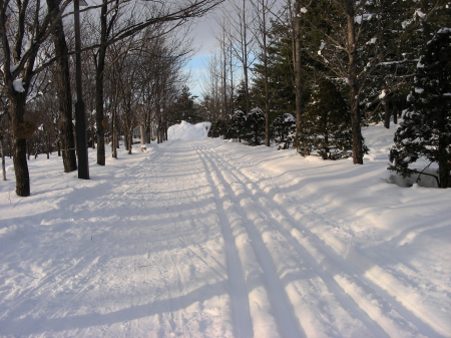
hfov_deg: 49.0
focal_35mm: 38
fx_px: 495
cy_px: 169
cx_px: 226
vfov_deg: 37.7
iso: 50
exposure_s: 1/204
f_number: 4
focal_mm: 6.3
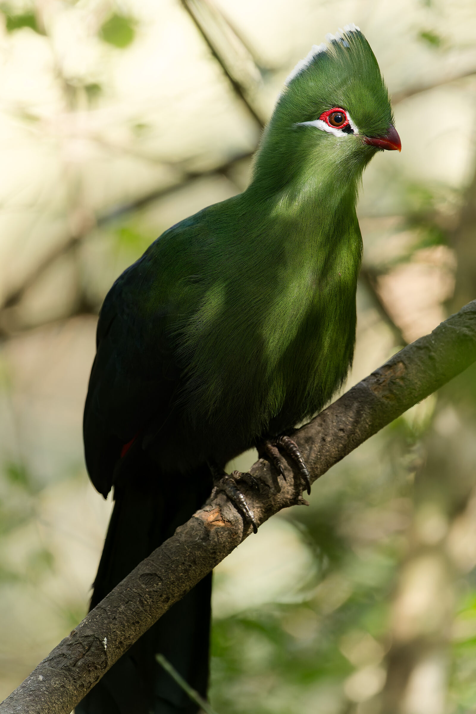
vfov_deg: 4.9
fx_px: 8329
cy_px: 357
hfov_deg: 3.3
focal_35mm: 420
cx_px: 238
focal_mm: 420
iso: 9000
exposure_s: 1/640
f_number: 5.6
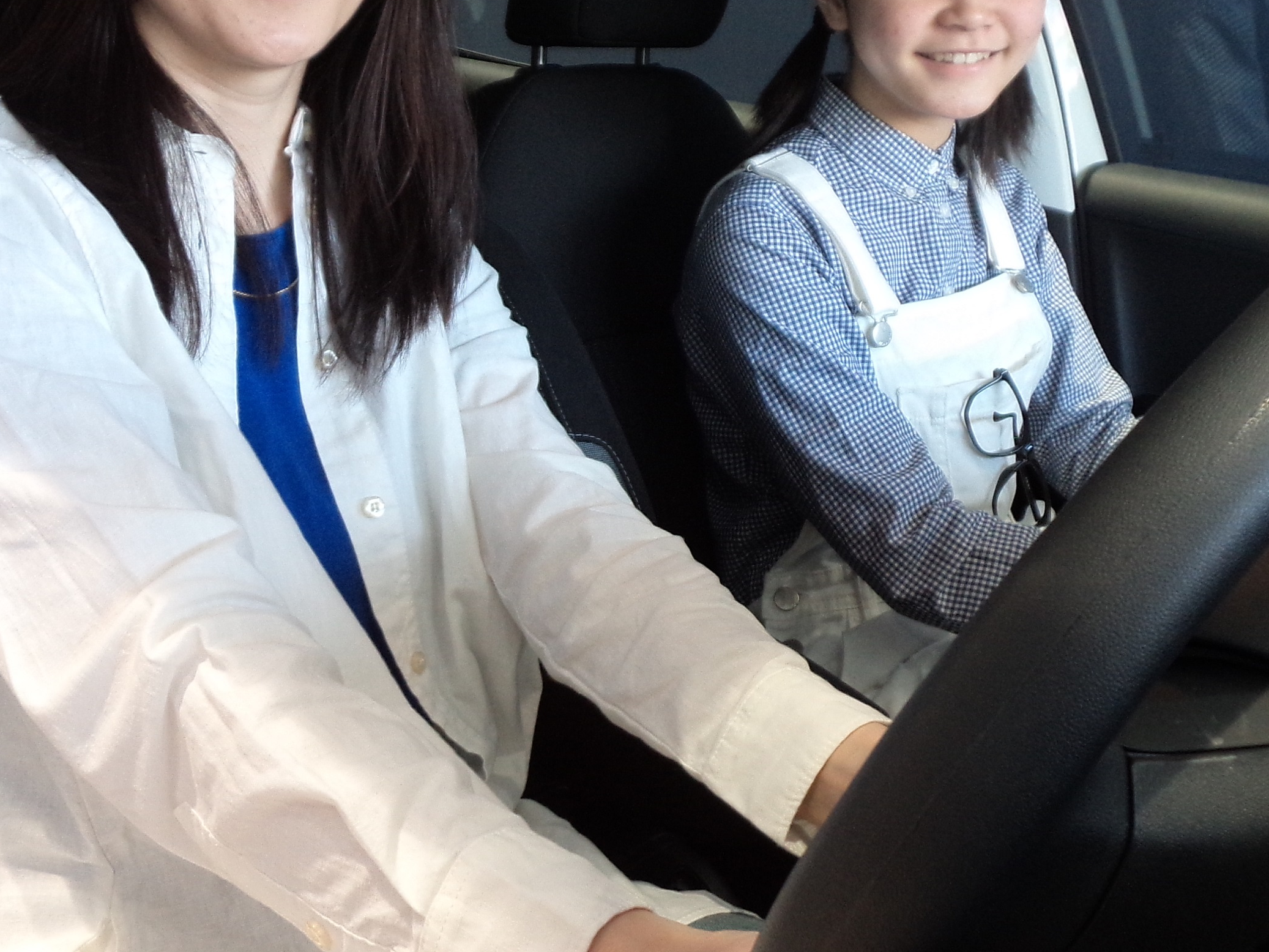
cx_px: 568
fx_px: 1577
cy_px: 406
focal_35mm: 43
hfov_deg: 43.8
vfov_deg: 33.5
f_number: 3.3
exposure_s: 1/20
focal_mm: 4.6
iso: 200
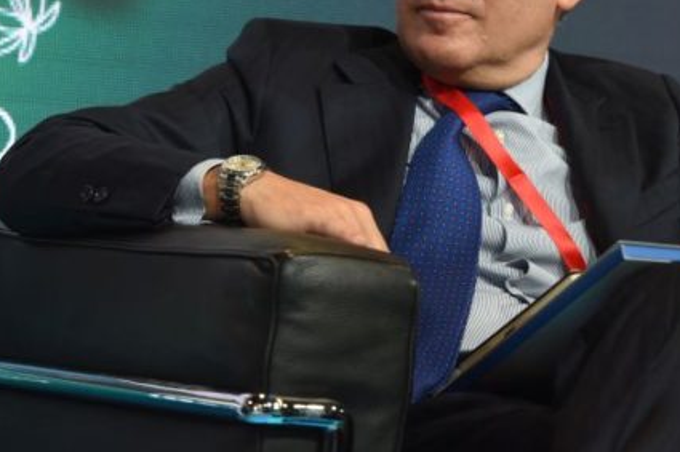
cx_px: 440
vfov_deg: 5.6
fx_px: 4645
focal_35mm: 246
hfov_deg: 8.4
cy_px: 85
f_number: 5
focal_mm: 150
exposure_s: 1/250
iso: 1600
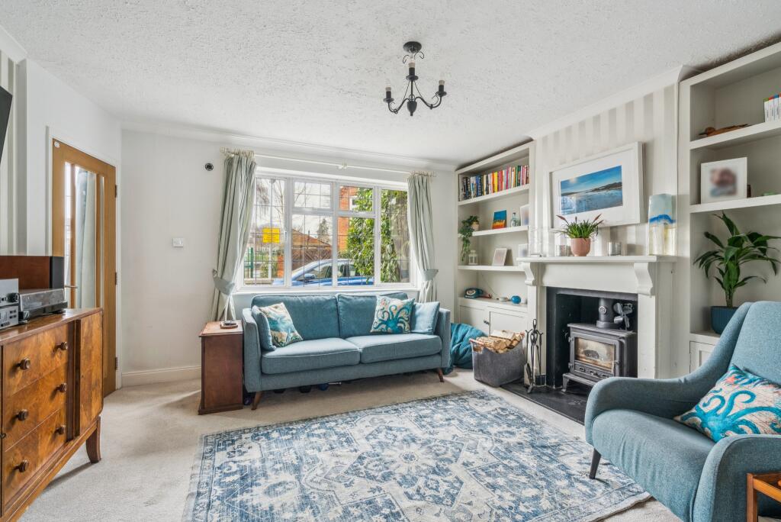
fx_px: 347
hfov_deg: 96.7
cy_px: 261
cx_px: 390
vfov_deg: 73.8
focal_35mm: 16
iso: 640
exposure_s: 1/5
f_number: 11
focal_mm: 16
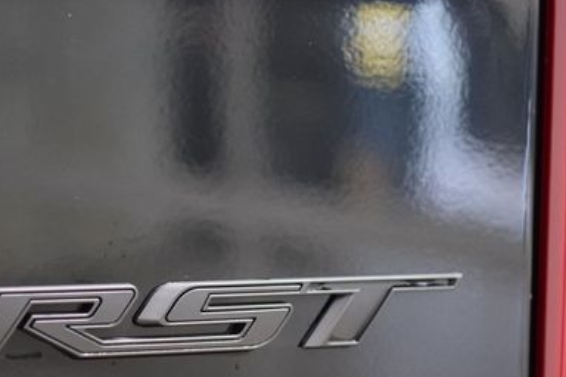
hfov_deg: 11.7
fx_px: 2751
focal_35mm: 175
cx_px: 202
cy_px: 301
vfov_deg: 7.8
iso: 1600
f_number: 2.8
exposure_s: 1/20
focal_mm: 70
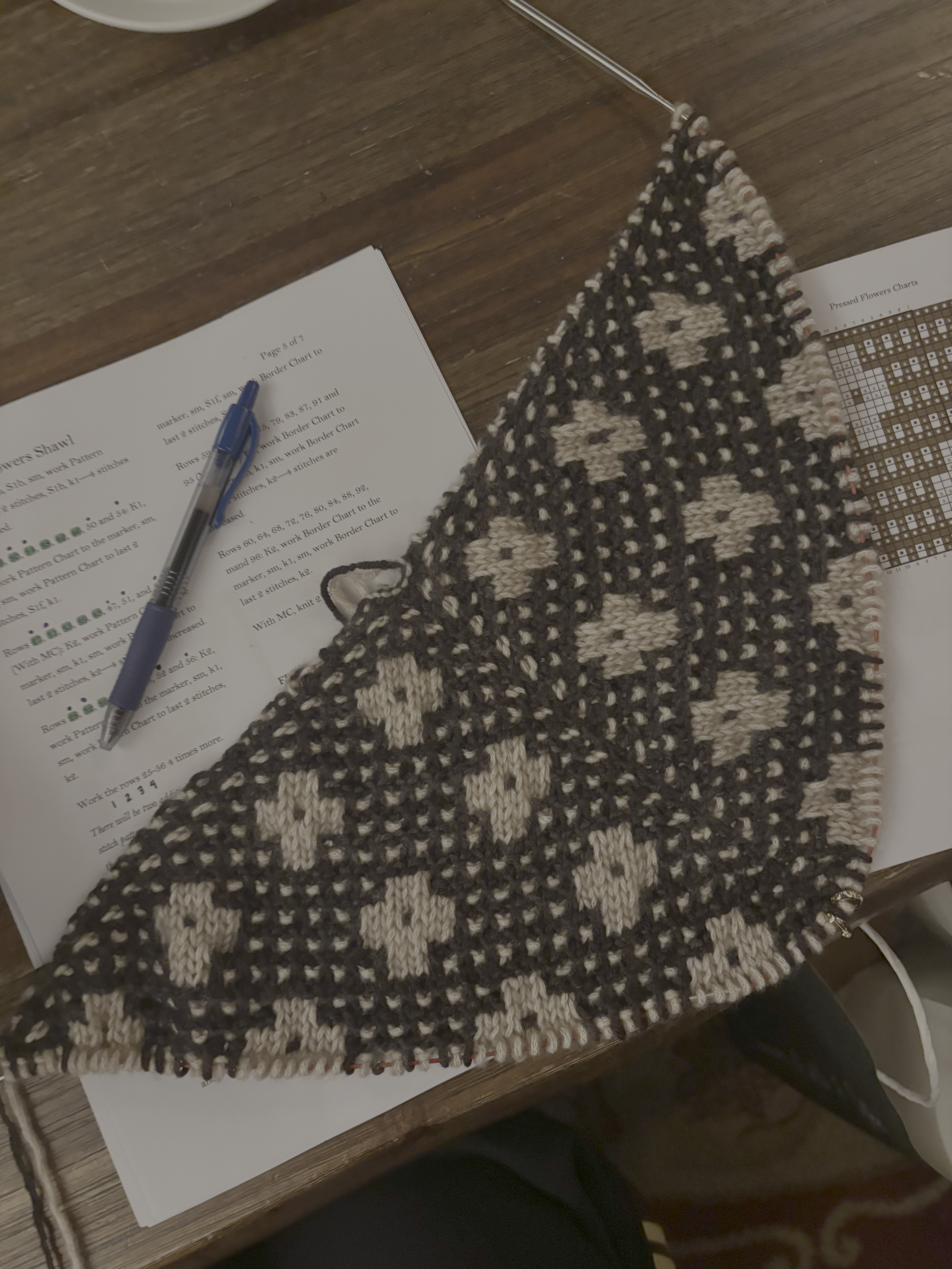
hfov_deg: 53.1
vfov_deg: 67.3
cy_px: 634
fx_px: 953
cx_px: 476
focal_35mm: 26
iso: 640
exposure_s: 1/30
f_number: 1.6
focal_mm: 5.96
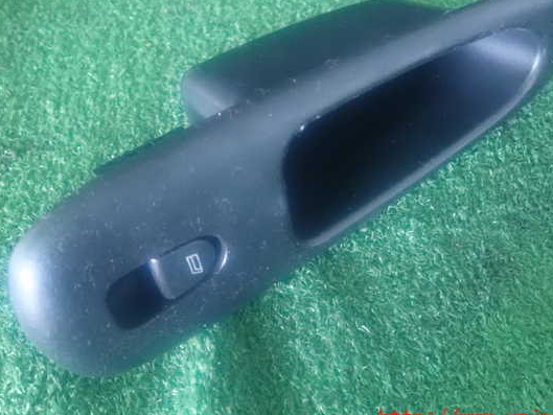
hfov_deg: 53.9
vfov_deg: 41.8
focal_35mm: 34
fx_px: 543
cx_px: 301
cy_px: 198
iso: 1600
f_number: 2.3
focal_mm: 5.5
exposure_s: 1/20
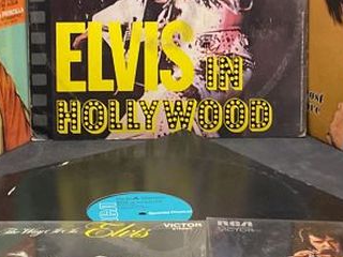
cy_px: 102
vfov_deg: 25.2
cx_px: 166
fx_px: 575
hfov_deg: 33.2
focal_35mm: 58
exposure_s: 1/60
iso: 100
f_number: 1.8
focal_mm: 3
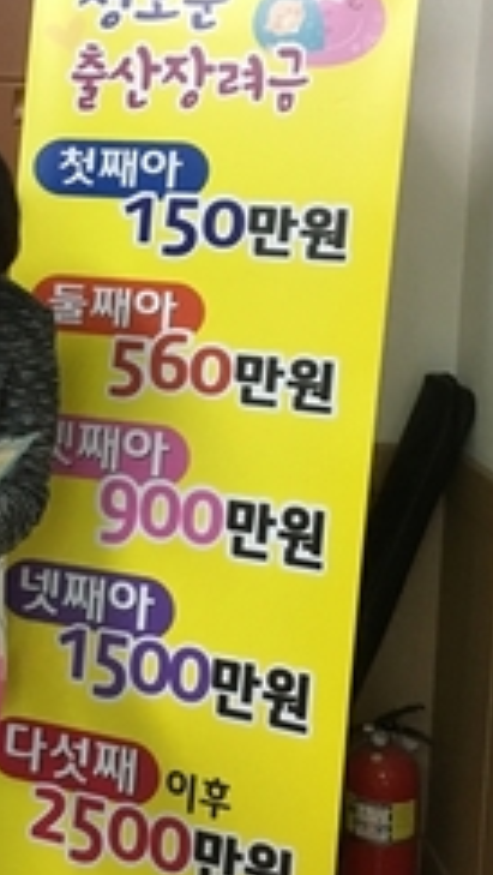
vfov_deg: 32.3
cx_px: 49
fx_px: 1508
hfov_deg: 18.3
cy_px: 356
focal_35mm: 65
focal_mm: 4.15
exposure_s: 1/30
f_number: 2.2
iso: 160
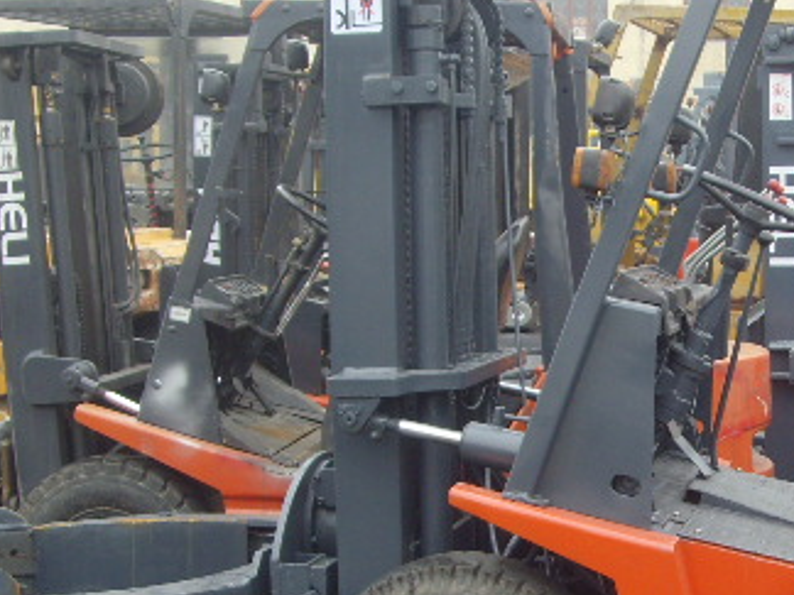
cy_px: 446
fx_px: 1766
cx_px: 654
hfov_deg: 24.9
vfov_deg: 19.0
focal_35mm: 77
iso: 100
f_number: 3.5
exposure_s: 1/90
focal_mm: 6.6
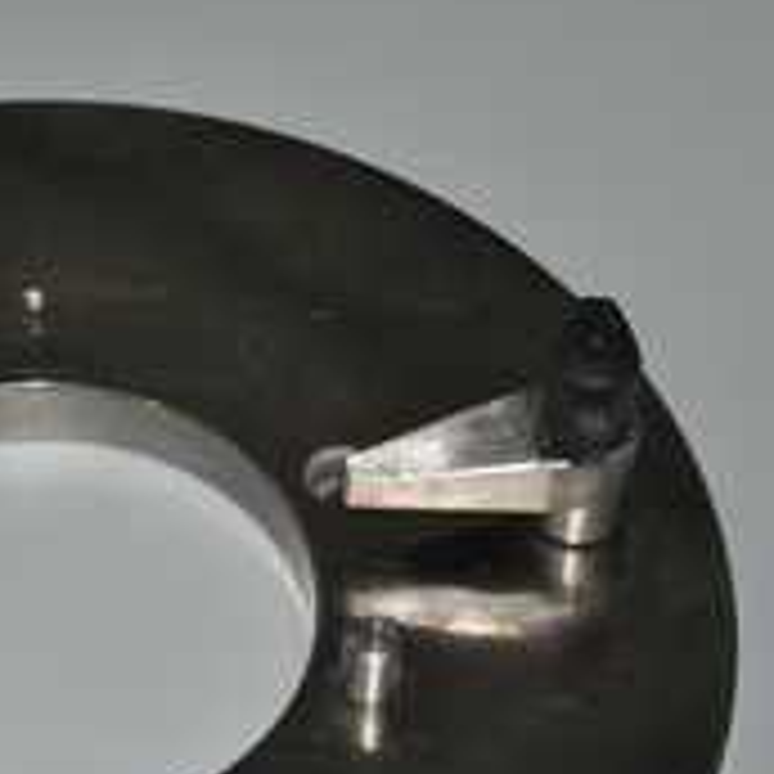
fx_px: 5141
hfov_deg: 8.6
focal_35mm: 203
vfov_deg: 8.6
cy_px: 644
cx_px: 32
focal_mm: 55
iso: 800
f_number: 5.6
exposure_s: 1/60
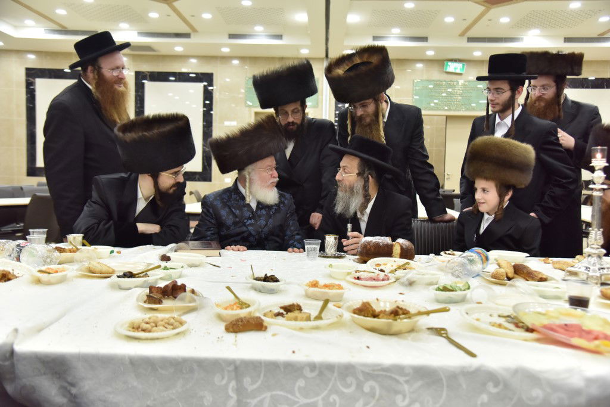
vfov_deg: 38.9
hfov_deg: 55.8
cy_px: 204
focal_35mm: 34
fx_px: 576
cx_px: 305
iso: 1600
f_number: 4
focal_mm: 34
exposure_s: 1/200
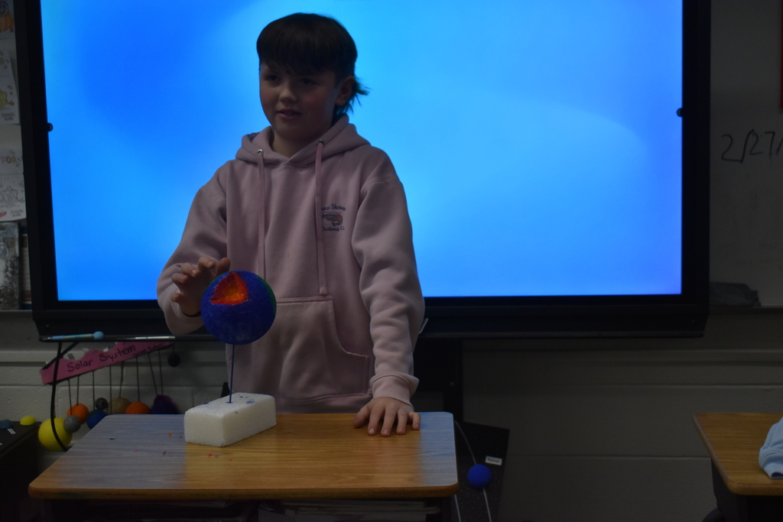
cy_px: 261
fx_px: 1240
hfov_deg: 35.0
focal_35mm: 57
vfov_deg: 23.8
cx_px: 392
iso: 720
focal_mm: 38
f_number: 4.8
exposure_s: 1/250
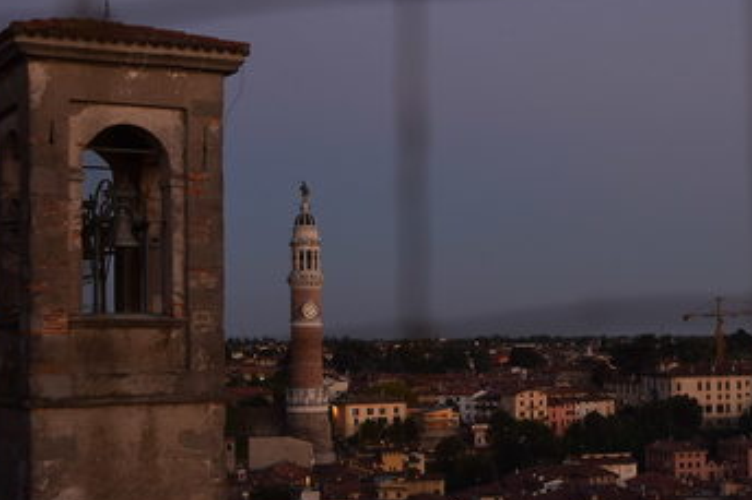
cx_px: 490
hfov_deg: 29.5
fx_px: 1420
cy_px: 303
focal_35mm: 68
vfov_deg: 20.0
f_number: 5
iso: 400
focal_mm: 26
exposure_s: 1/25
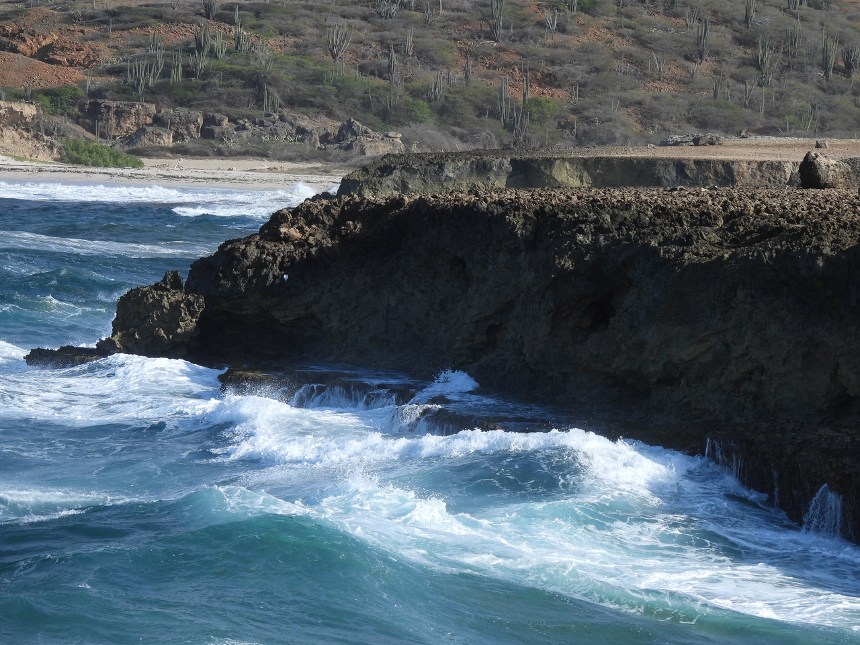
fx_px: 4969
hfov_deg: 9.9
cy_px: 322
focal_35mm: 200
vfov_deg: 7.4
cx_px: 430
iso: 100
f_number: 4.5
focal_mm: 35.7
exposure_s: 1/800
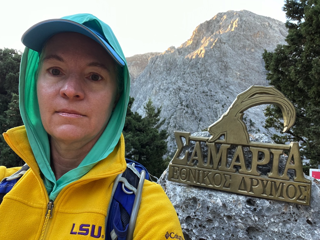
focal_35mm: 23
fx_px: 213
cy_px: 120
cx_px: 160
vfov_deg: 58.9
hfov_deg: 73.9
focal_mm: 2.71
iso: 125
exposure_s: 1/60
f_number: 2.2
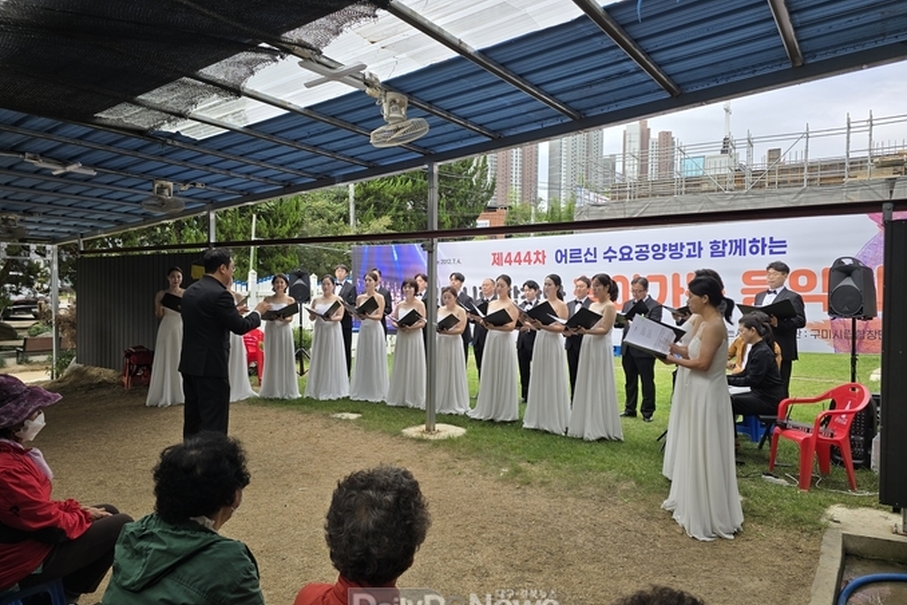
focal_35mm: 24
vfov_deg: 53.1
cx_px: 454
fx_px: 605
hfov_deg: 73.7
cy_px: 312
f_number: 1.7
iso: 12
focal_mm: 6.3
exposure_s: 1/214
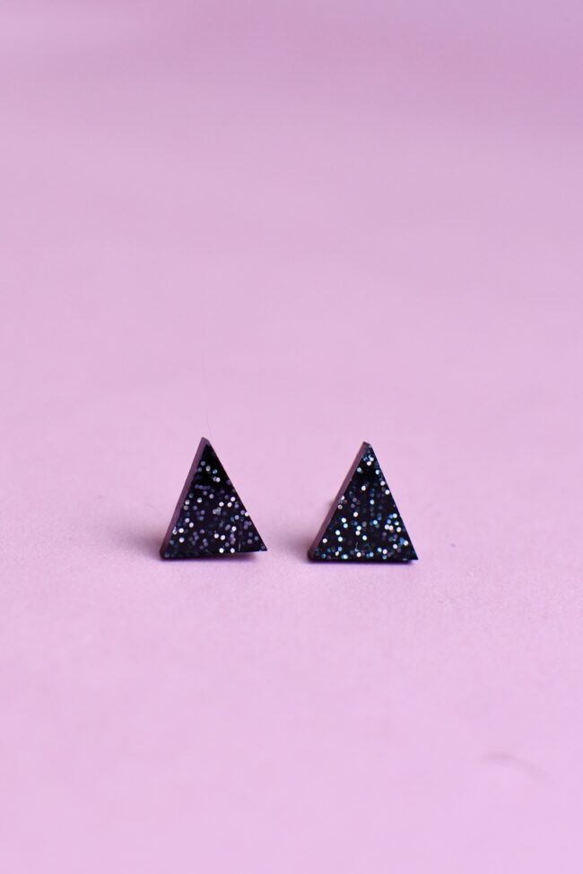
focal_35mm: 52
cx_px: 292
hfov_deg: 26.0
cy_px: 437
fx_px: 1263
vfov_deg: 38.2
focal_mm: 35
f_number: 4.5
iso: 1000
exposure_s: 1/320
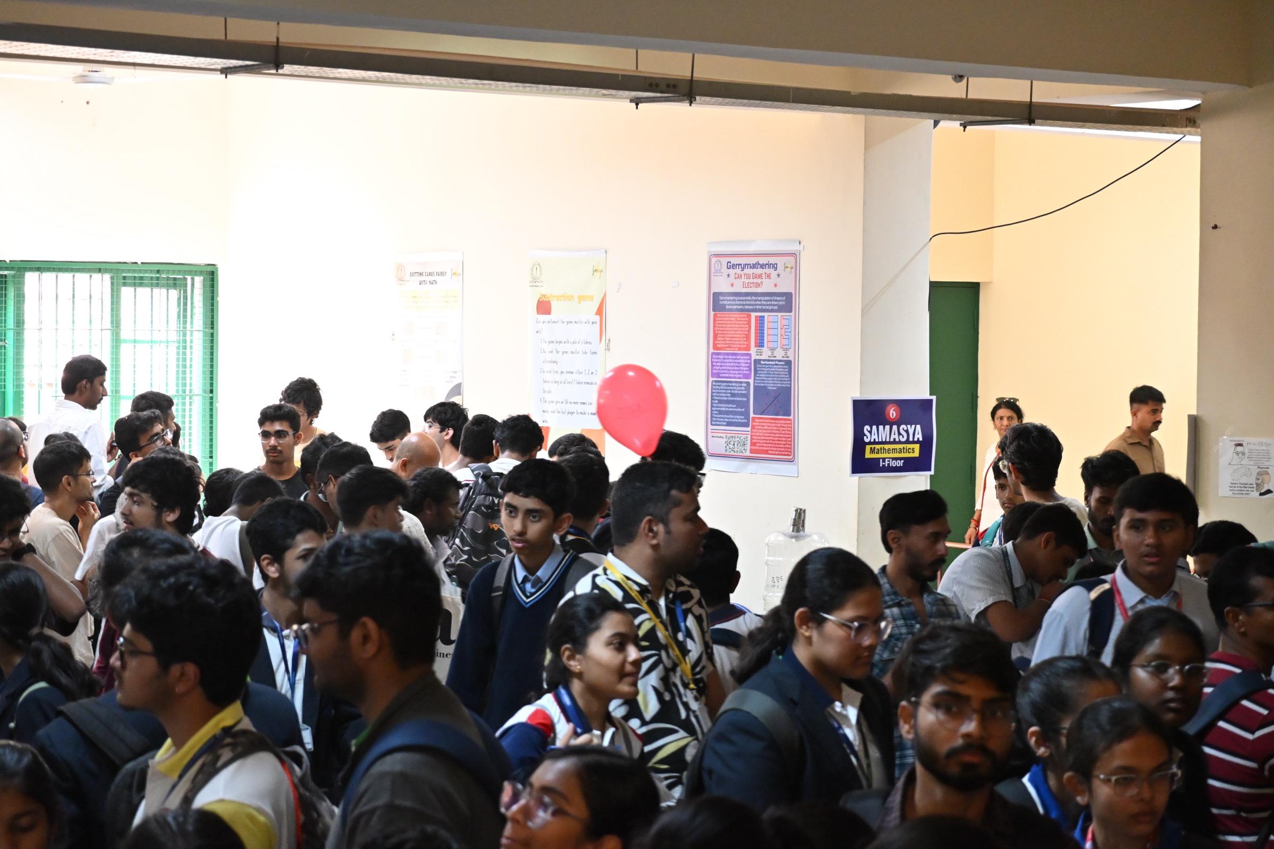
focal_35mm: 75
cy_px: 424
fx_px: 2654
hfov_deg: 27.0
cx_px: 637
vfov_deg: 18.2
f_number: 5
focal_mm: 50
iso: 3200
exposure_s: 1/80
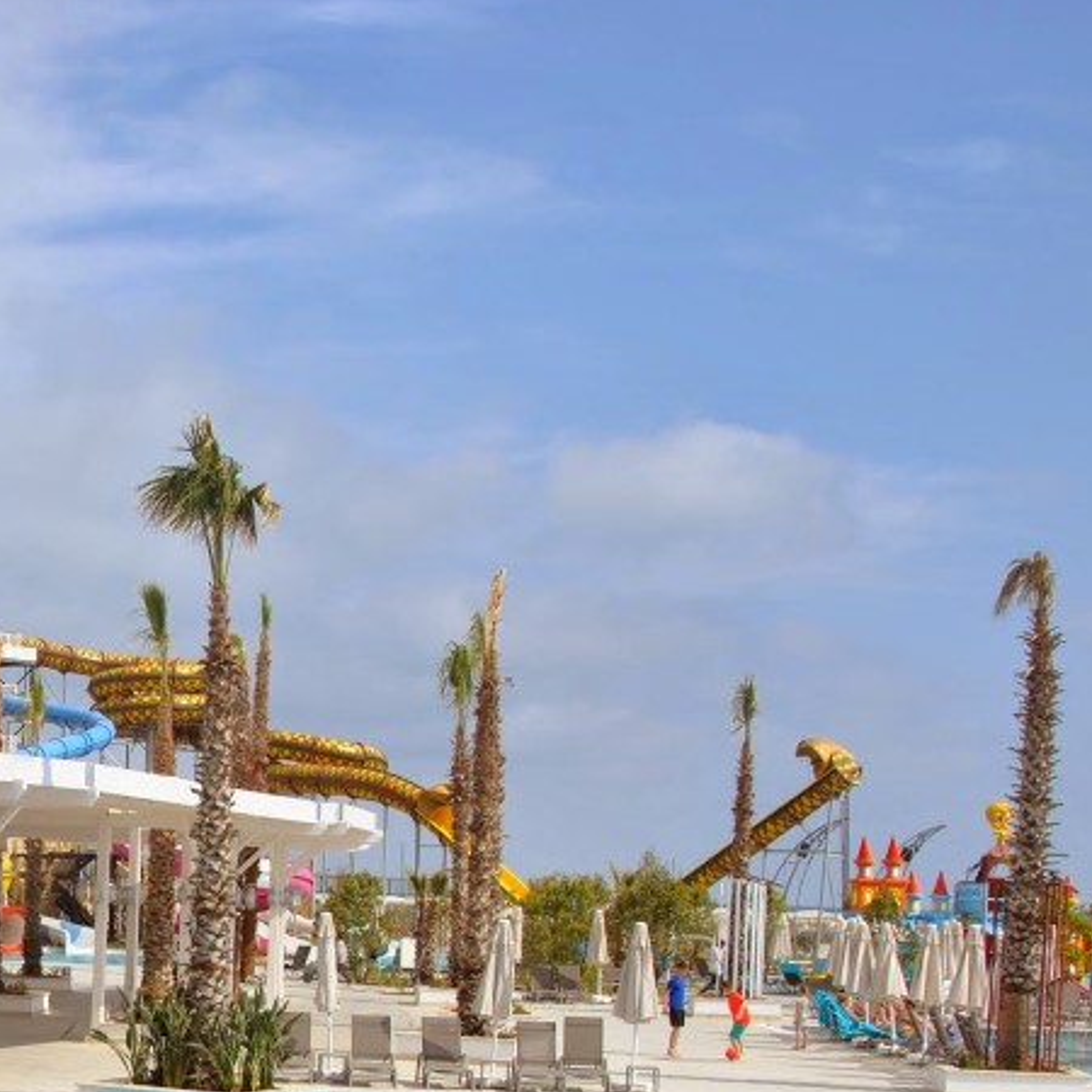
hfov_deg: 24.9
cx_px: -64
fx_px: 2320
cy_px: 869
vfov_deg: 26.0
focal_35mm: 65
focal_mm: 20
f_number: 9
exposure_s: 1/320
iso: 100
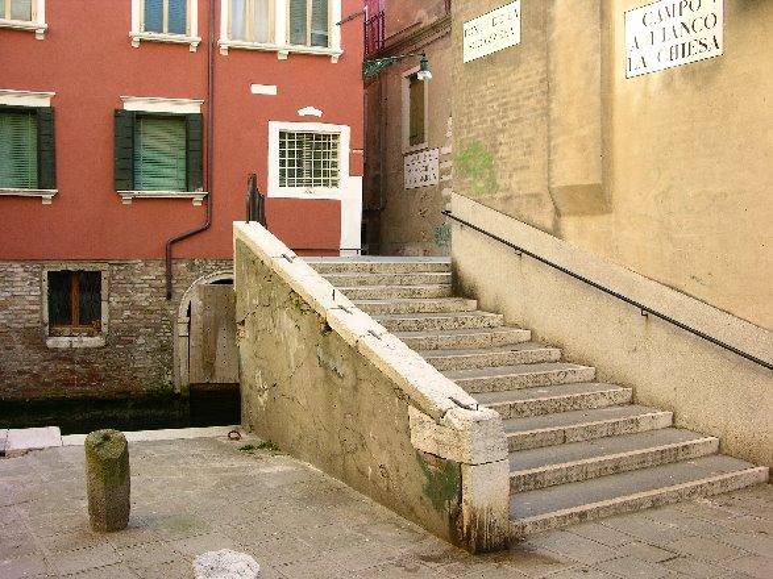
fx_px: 781
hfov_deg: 52.6
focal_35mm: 35
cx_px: 386
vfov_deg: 40.7
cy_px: 290
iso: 50
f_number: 5
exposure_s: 1/67.7
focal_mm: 8.9
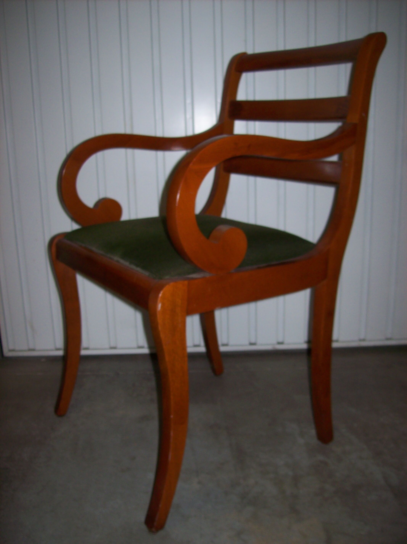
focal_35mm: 36
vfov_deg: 51.4
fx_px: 565
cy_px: 272
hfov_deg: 39.6
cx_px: 204
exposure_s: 1/64
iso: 80
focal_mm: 6
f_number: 2.7
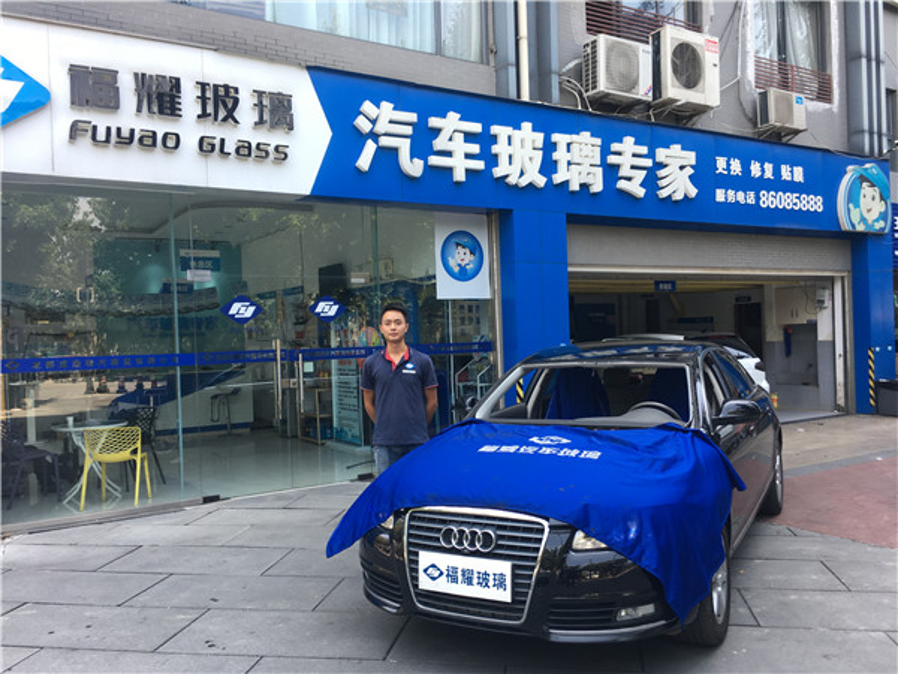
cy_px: 337
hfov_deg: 61.7
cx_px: 449
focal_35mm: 29
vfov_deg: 48.2
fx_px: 752
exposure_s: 1/101
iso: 25
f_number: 2.2
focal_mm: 4.15
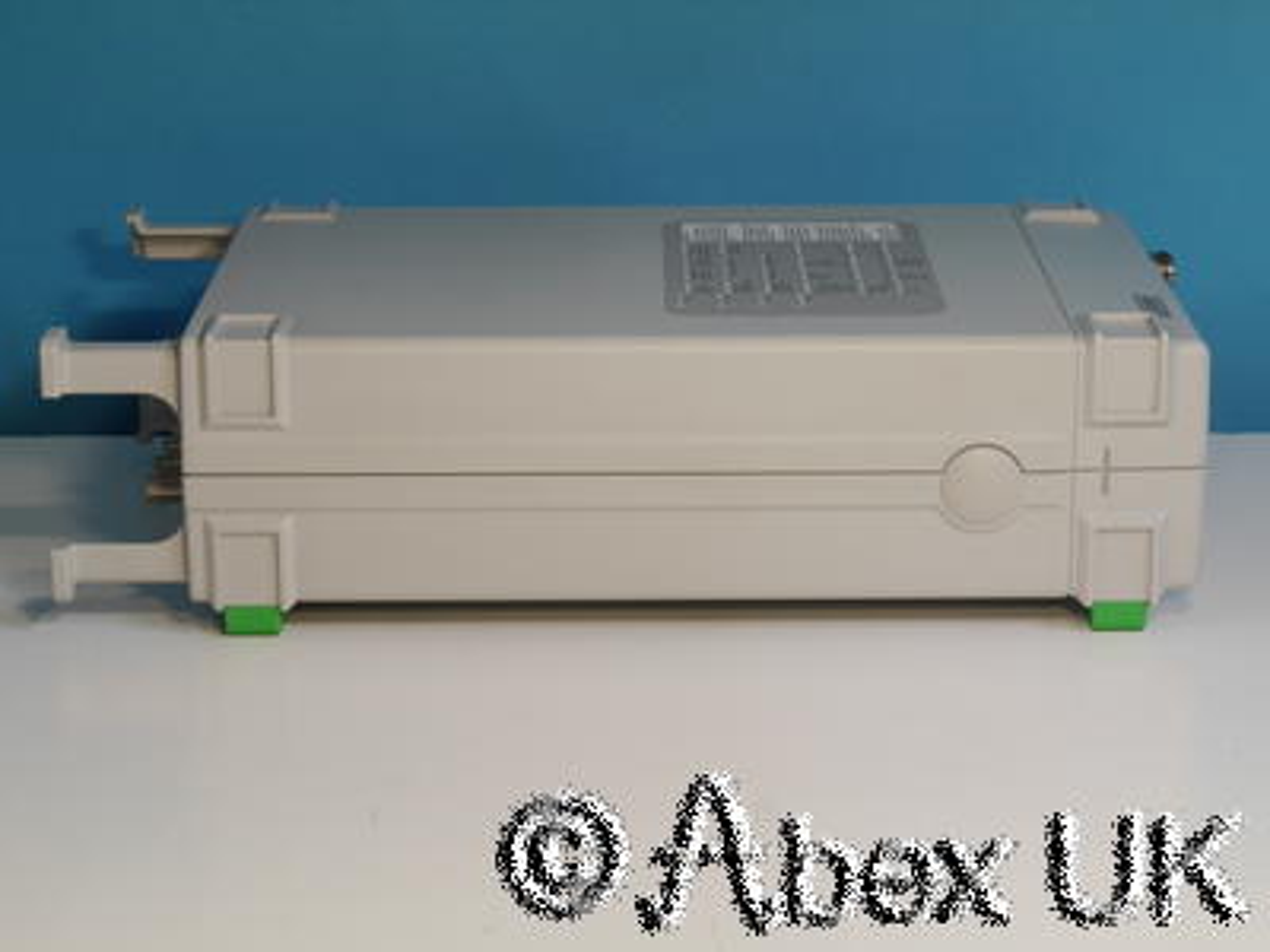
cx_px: 635
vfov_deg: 16.1
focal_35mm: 92
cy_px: 476
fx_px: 3375
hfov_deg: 21.3
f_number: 14
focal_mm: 46
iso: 400
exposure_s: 1/2.5
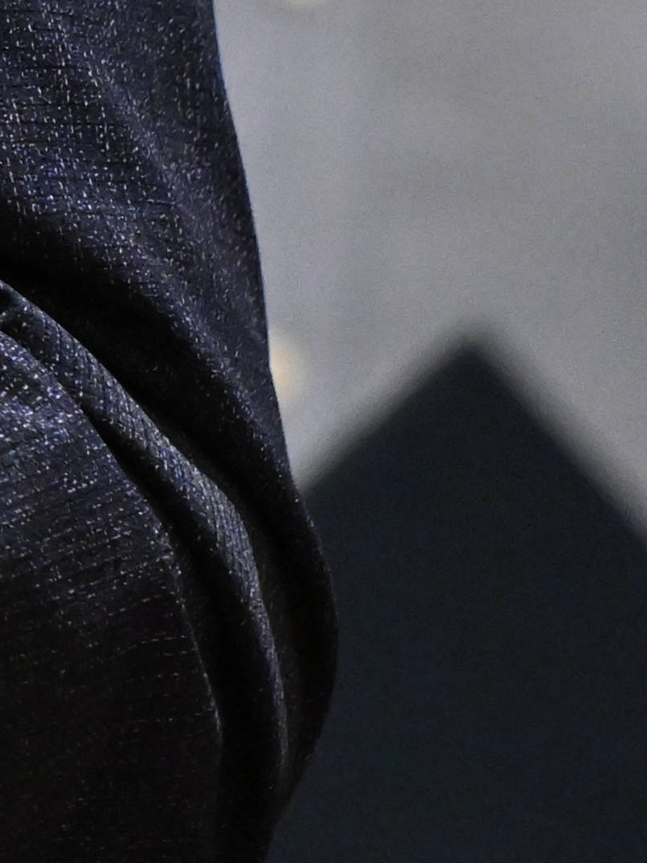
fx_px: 27748
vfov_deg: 1.8
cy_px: -1297
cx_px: -1556
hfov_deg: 1.3
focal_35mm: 1113
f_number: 3.5
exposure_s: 1/160
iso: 2500
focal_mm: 150
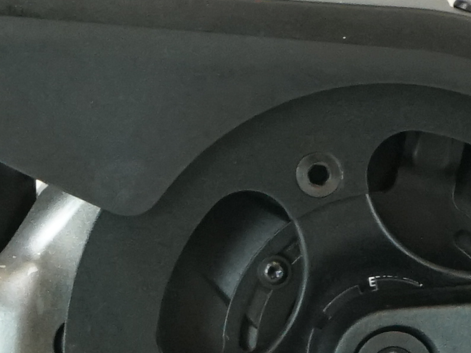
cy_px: 160
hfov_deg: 3.9
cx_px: -363
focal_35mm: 508
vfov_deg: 2.9
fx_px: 6911
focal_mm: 70
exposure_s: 1/200
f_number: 6.3
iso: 2000
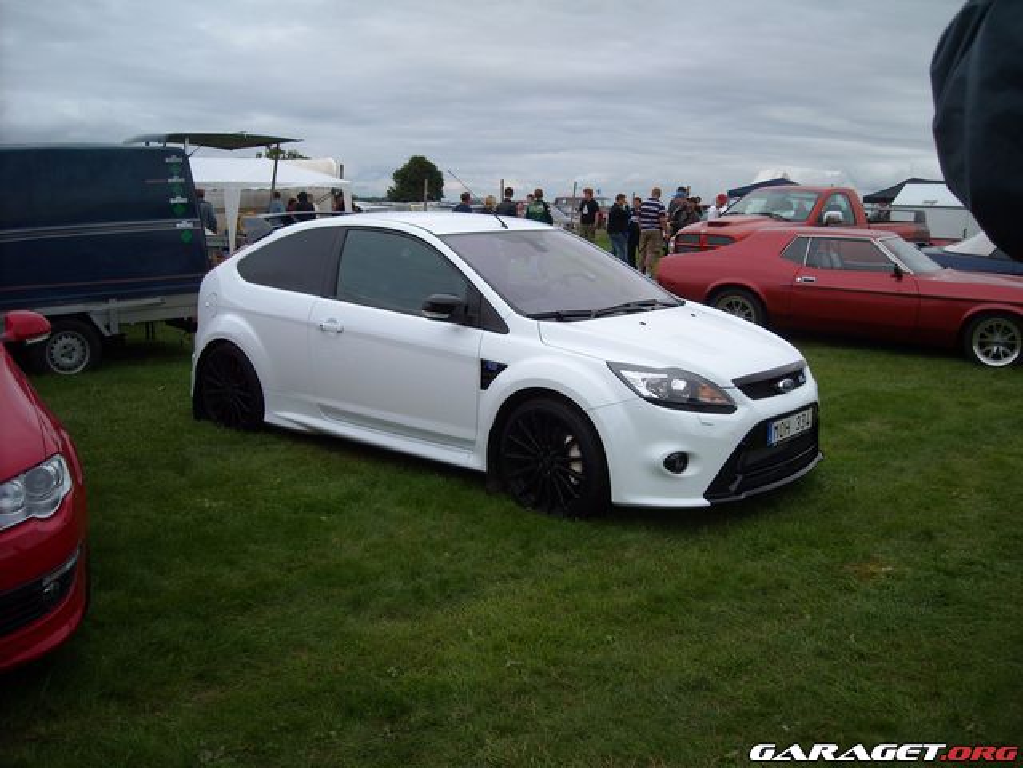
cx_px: 512
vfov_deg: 40.7
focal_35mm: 35
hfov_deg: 52.6
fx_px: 1034
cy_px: 384
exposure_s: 1/272
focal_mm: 5.7
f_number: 5.6
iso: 64
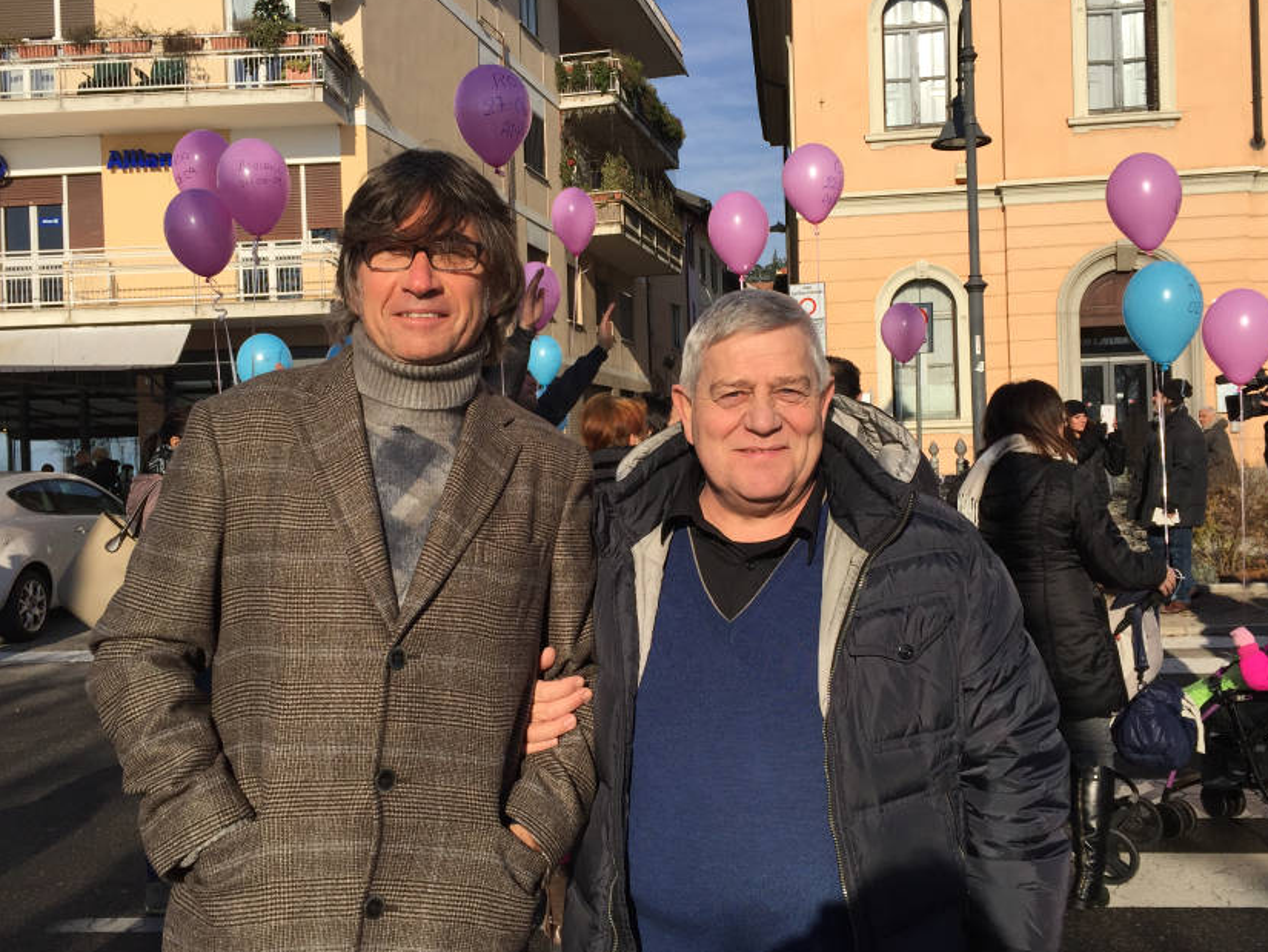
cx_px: 638
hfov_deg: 51.3
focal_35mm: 36
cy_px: 458
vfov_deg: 39.7
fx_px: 1319
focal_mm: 4.15
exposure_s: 1/3049
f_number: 2.2
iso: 32
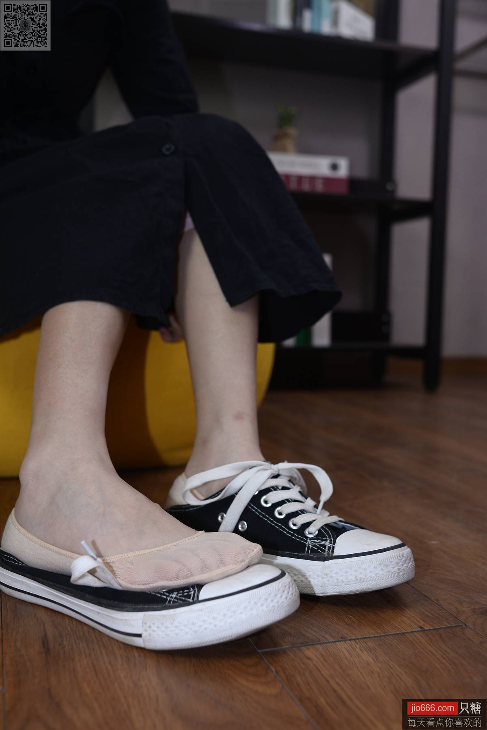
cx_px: 244
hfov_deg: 37.9
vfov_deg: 54.4
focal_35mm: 35
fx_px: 710
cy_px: 365
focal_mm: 35
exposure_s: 1/100
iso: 500
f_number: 5.6
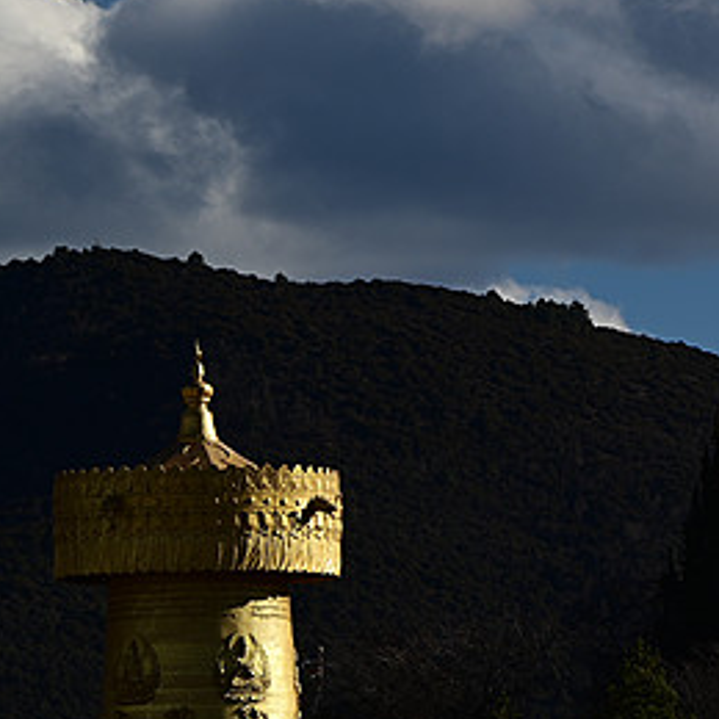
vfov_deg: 4.5
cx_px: 841
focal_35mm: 392
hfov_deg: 4.5
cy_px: 365
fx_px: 9212
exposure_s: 1/400
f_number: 6.3
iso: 100
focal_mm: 150
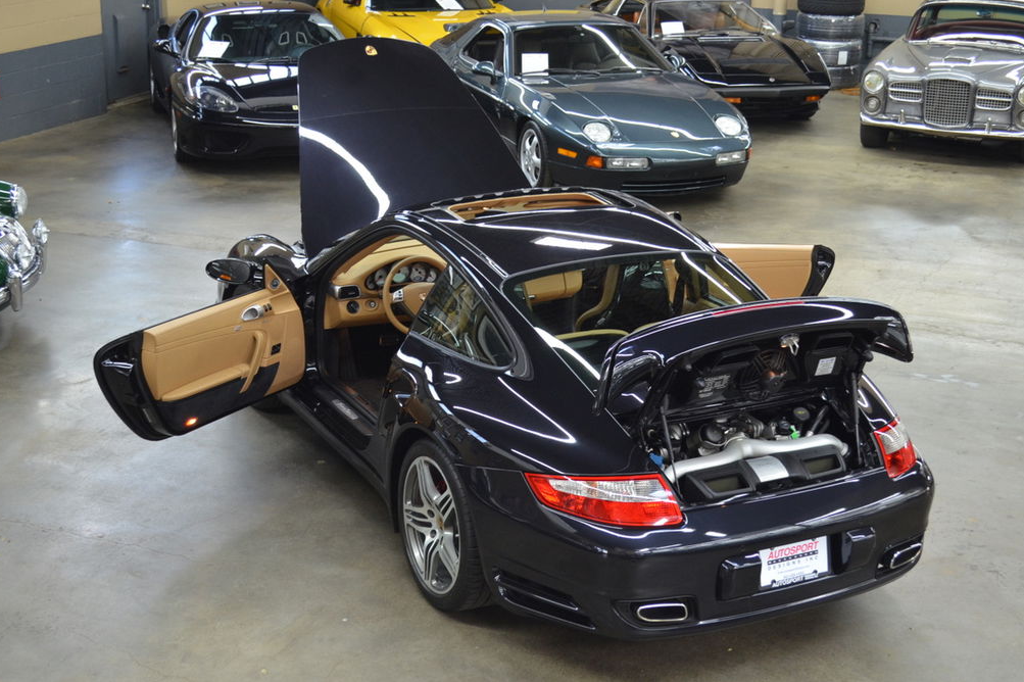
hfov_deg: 37.2
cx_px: 508
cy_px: 337
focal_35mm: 54
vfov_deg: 25.3
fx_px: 1521
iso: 800
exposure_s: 1/30
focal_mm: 35
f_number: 5
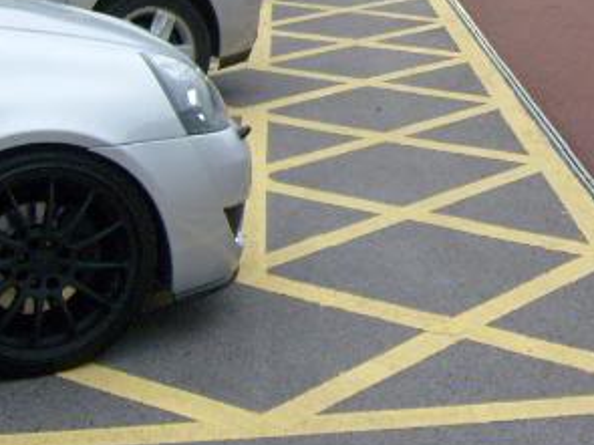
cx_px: 707
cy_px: 14
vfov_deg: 15.3
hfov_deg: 19.5
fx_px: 1630
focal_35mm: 95
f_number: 2.8
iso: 100
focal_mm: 5.8
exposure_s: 1/60
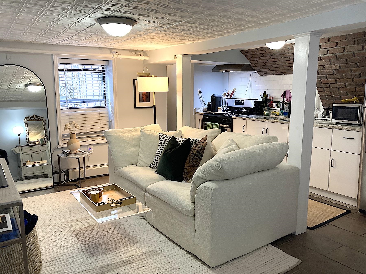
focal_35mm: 28
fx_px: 296
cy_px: 137
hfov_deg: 63.4
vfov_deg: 49.7
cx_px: 183
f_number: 1.8
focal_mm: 3.99
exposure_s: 1/60
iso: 125
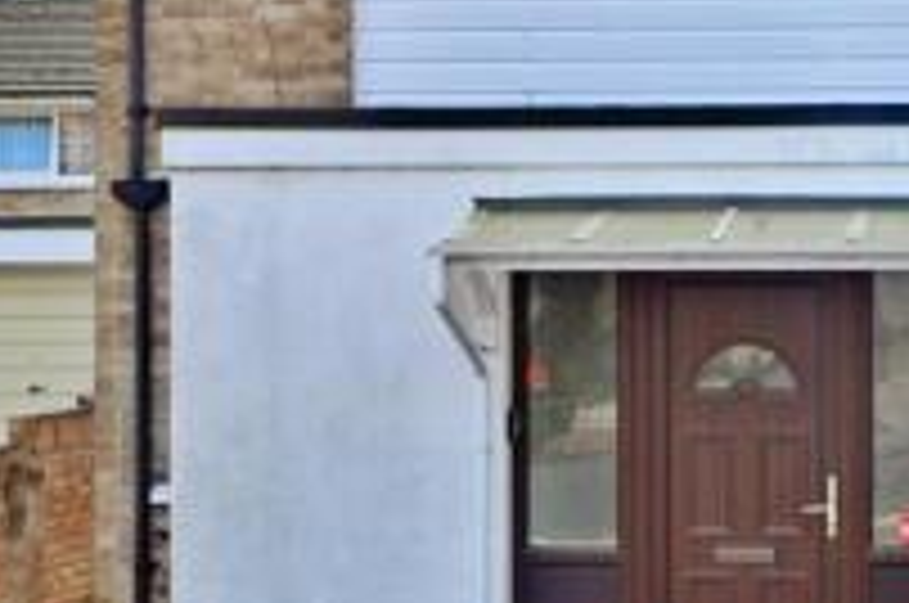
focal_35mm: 93
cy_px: 207
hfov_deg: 21.2
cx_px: 918
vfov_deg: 14.7
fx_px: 2335
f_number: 11
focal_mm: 19
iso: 320
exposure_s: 1/200
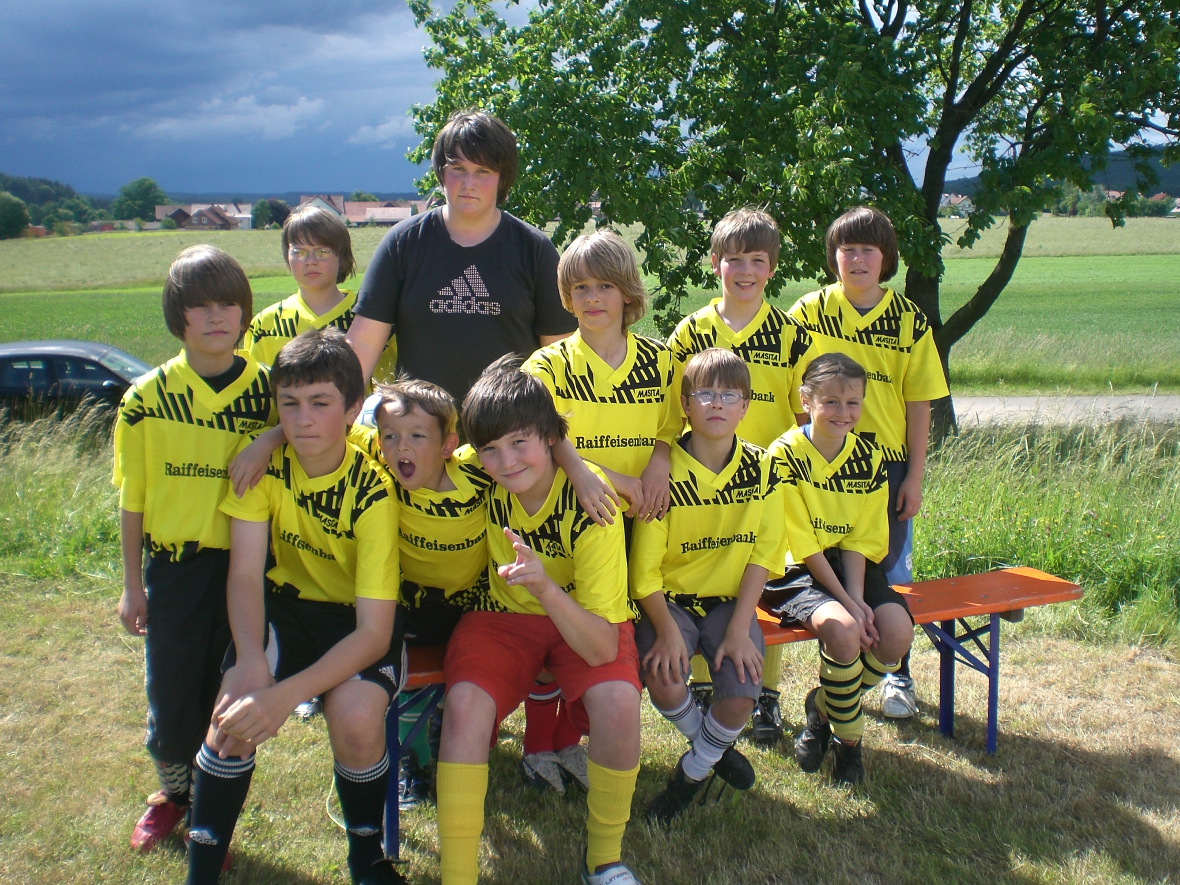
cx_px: 590
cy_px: 442
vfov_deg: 37.7
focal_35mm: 38
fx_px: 1295
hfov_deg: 49.0
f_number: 4.4
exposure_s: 1/200
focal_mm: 6.3
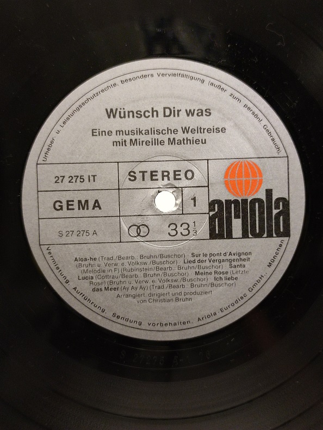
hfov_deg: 30.3
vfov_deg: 39.7
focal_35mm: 48
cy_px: 215
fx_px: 597
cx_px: 162
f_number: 1.69
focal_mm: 6.72
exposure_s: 1/60
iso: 650
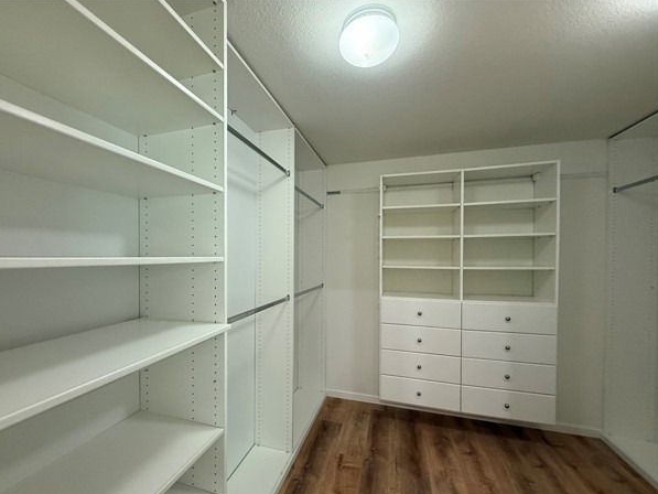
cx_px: 309
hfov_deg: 98.0
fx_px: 285
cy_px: 261
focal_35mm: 15
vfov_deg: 81.7
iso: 320
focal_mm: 2.22
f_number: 2.2
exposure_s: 1/60
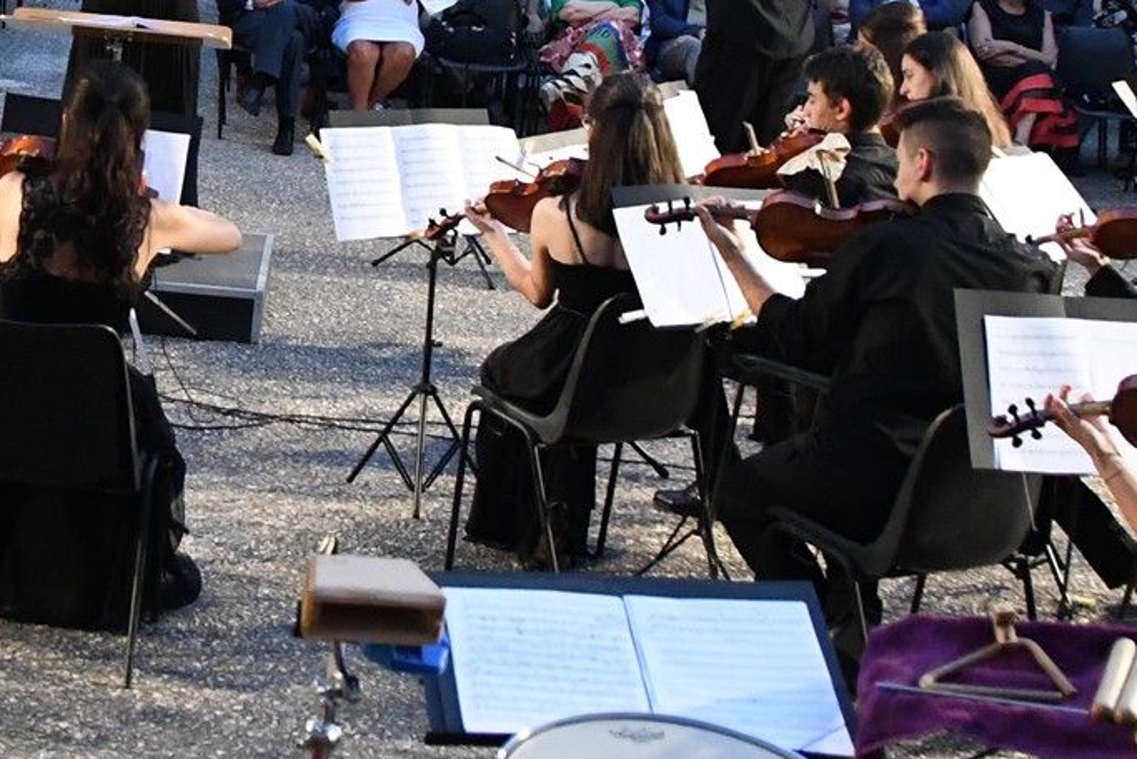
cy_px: 22
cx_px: 24
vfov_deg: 15.3
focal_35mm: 88
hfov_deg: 22.3
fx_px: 2780
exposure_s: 1/320
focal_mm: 18
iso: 4000
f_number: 3.5
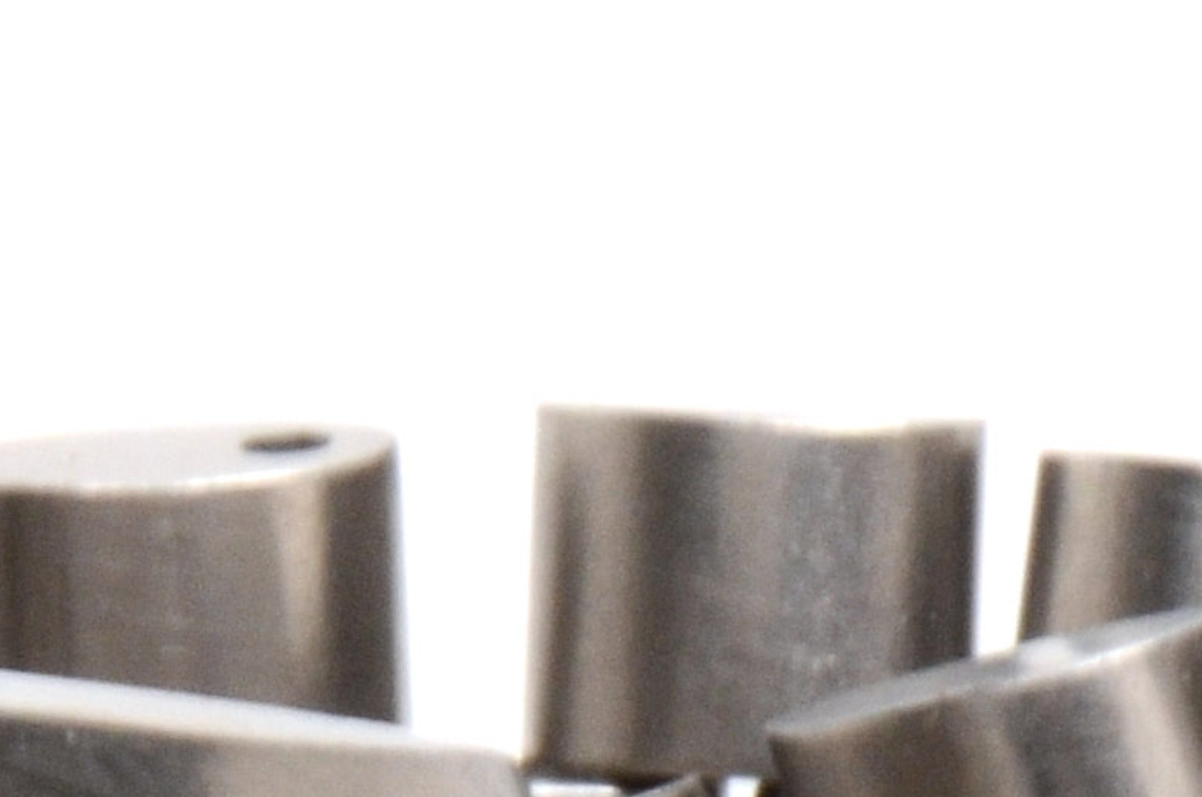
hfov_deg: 2.6
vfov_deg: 1.7
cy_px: 2124
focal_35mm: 802
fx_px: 26733
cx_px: -1323
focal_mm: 85
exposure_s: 1/125
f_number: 29
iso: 400
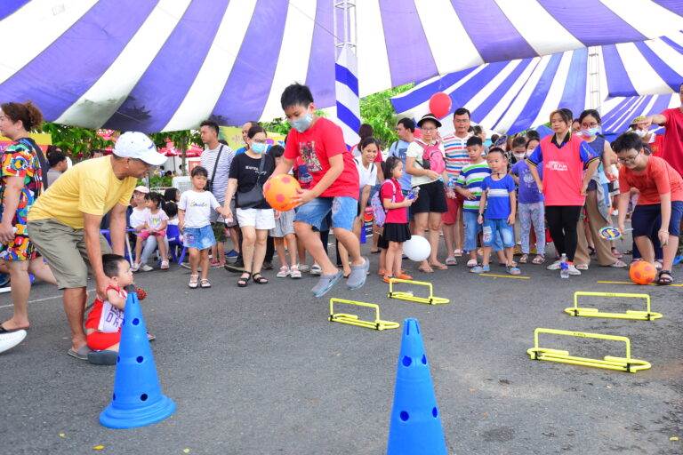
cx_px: 342
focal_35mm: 31
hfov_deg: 60.3
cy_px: 228
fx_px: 588
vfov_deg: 42.3
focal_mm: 31
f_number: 4.5
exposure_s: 1/250
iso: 320
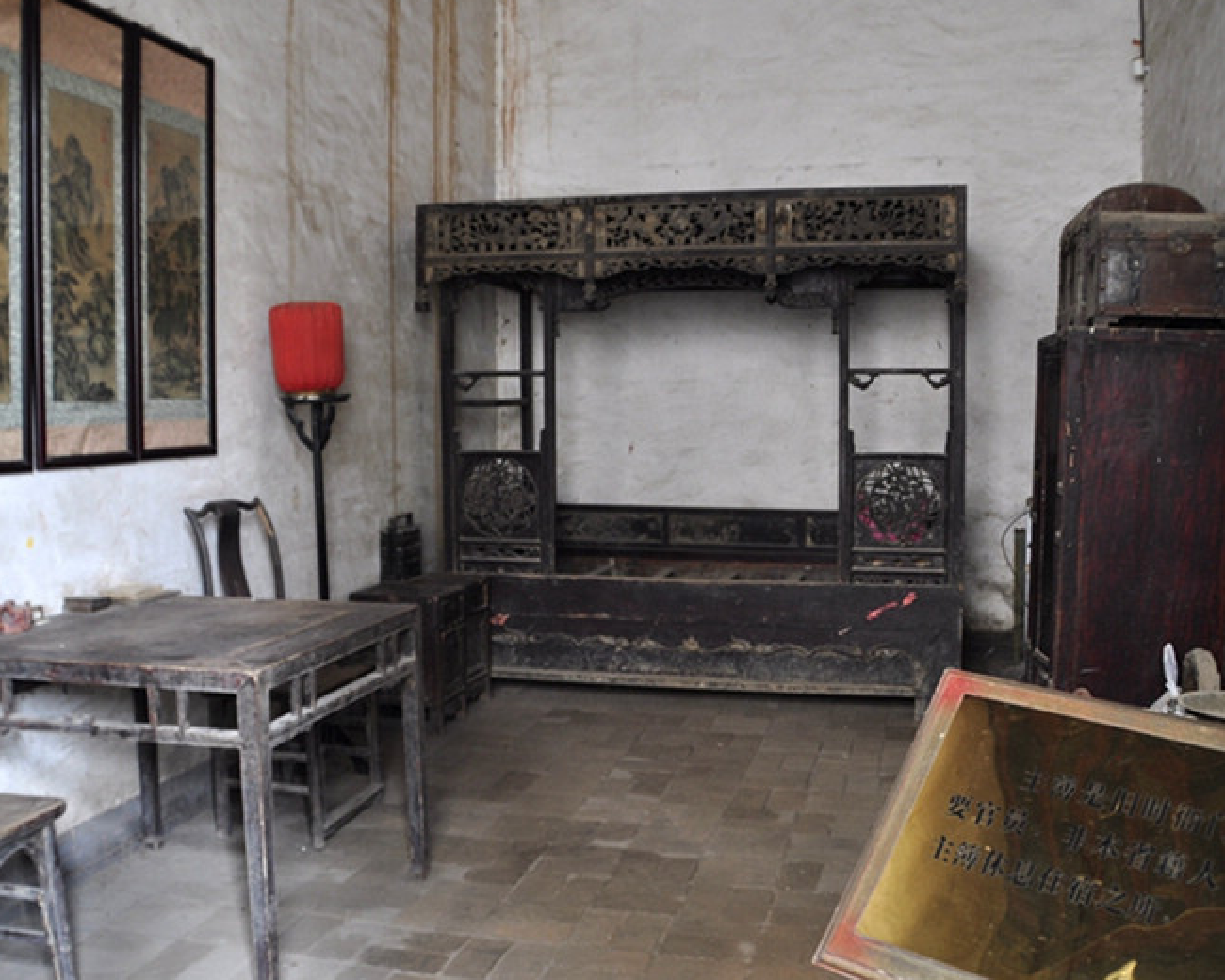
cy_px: 489
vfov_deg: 42.2
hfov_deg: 51.5
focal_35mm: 35
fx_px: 1269
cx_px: 600
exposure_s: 1/4
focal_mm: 18
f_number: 3.5
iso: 200
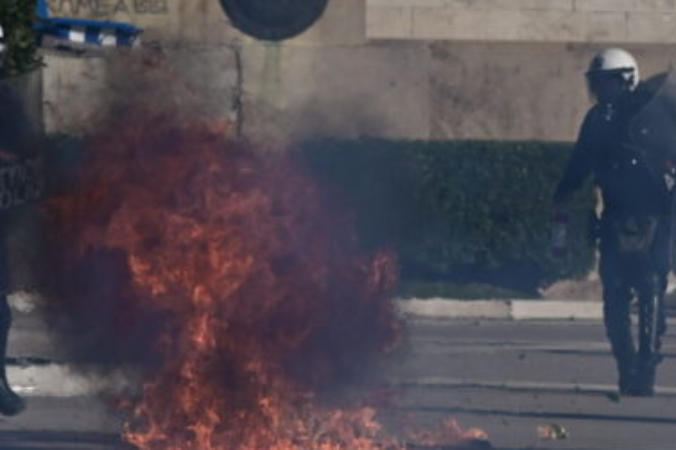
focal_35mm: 167
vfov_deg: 8.2
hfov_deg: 12.3
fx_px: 3134
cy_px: 226
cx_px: 294
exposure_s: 1/4000
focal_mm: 105
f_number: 5
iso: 250
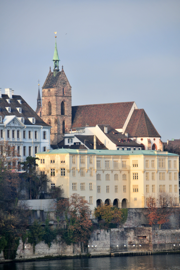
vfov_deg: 8.1
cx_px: 90
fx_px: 1917
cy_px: 135
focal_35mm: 255
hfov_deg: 5.4
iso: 200
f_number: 6.3
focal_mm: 170
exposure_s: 1/160
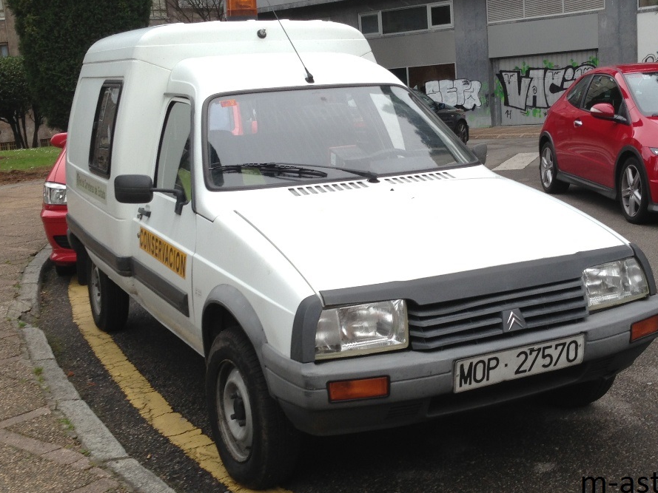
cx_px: 372
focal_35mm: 38
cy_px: 228
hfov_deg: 48.8
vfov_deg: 37.7
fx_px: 722
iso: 50
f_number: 2.4
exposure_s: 1/326
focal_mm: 4.13
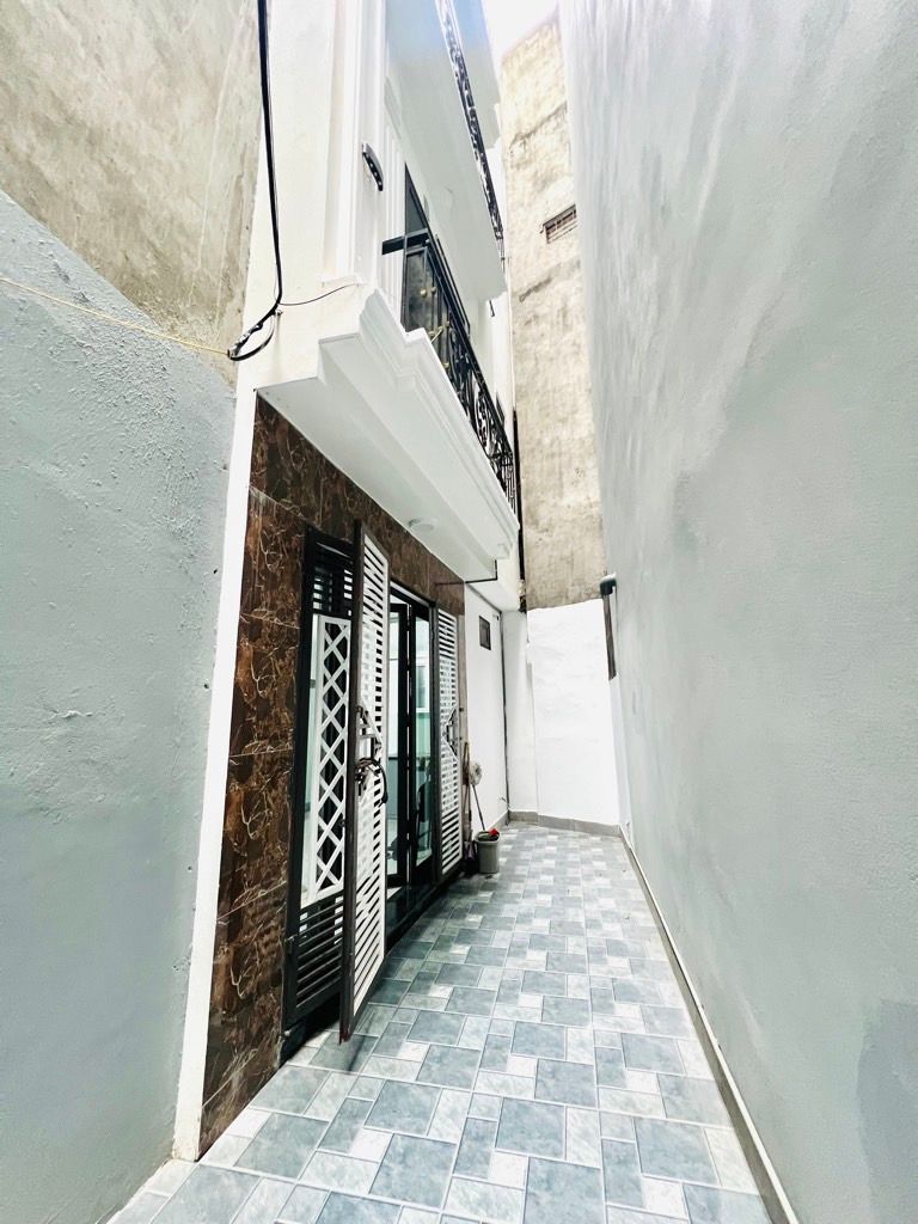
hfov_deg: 89.9
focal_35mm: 13
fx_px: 460
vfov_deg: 106.2
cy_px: 612
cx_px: 459
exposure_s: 1/60
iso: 320
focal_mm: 1.57
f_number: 1.8
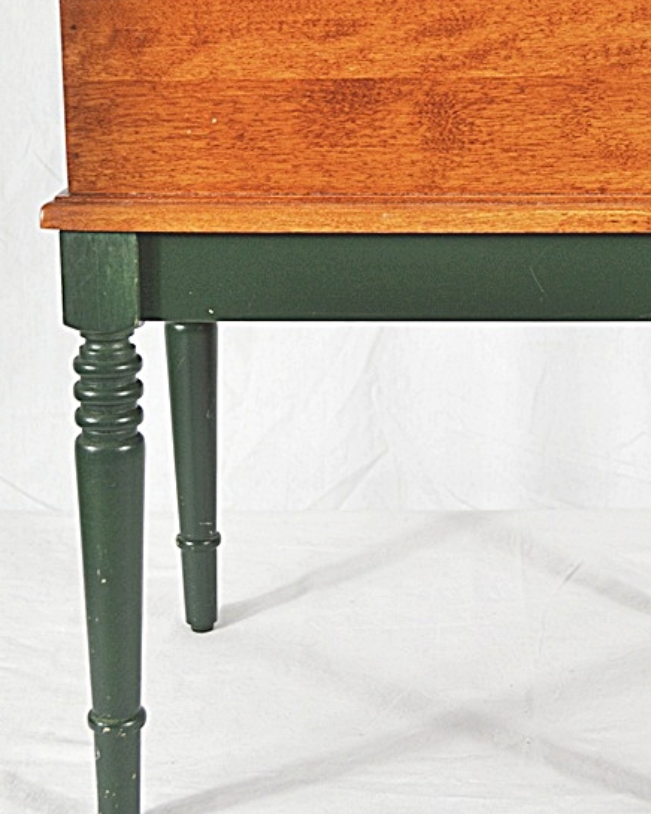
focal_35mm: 75
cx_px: 431
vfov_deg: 25.3
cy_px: 270
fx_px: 1803
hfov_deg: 20.4
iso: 400
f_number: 4.5
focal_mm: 29
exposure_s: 1/60
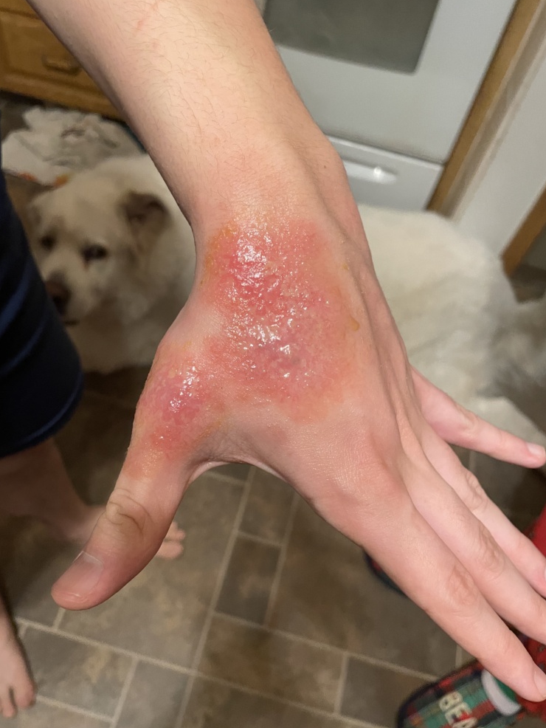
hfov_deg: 51.4
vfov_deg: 65.3
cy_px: 374
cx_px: 266
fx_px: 568
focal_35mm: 27
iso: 320
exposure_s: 1/60
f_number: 1.6
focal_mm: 4.2
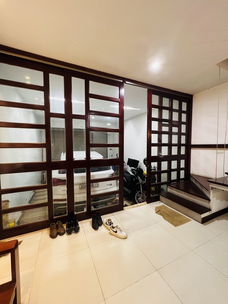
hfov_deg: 89.9
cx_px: 114
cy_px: 152
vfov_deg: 106.2
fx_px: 114
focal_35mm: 13
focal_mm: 1.57
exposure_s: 1/50
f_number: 1.8
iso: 320
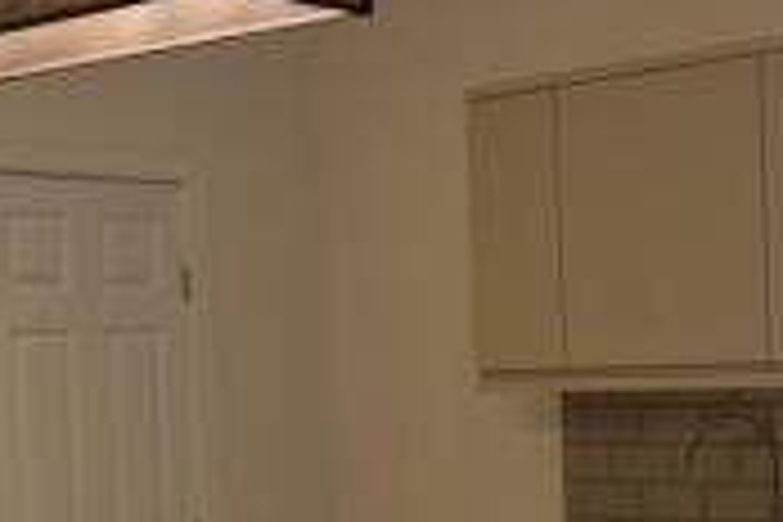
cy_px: 452
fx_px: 1609
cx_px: 598
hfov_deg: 26.9
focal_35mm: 74
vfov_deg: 18.2
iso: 800
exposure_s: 1/60
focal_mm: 18
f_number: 4
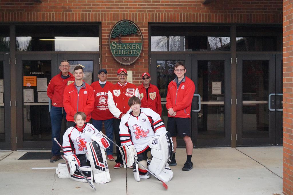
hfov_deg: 37.9
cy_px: 98
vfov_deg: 25.7
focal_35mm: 52
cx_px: 146
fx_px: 427
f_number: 5.6
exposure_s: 1/1600
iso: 3200
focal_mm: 35
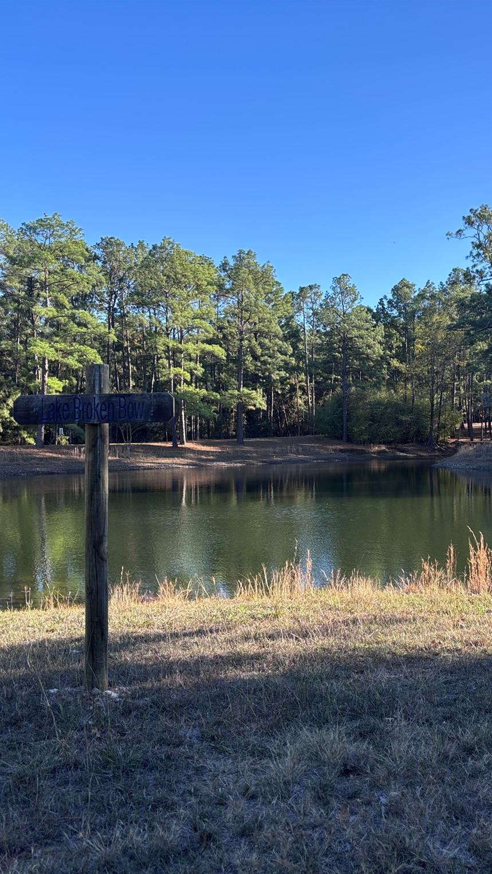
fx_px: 881
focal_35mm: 38
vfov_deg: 52.8
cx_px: 367
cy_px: 438
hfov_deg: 30.7
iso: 50
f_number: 1.6
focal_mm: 5.96
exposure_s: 1/1233
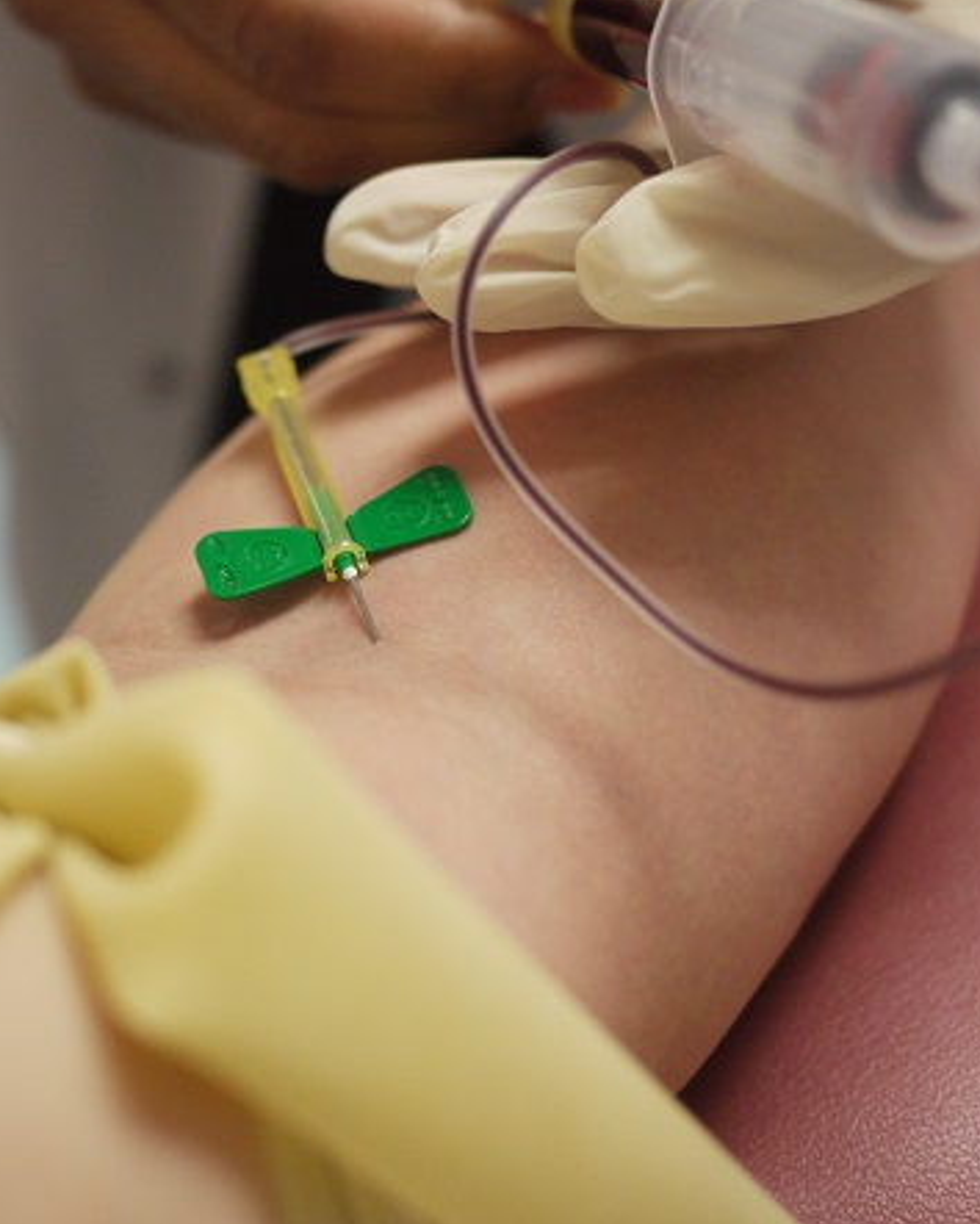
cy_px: 606
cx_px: 388
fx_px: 1920
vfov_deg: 35.3
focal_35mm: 53
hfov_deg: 28.6
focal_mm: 20
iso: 800
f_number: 2
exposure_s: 1/250
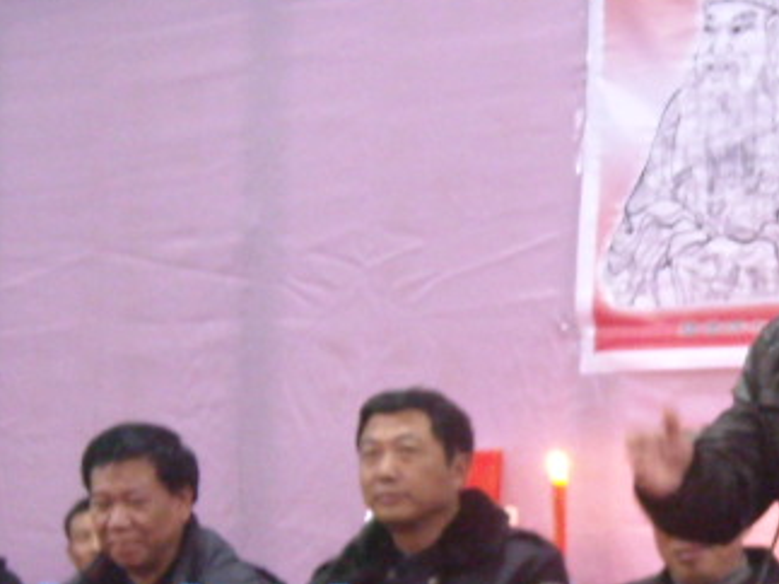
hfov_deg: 17.3
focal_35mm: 111
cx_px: 769
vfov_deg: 13.2
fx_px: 2497
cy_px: 582
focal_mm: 5.7
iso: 400
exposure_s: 1/9
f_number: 2.8
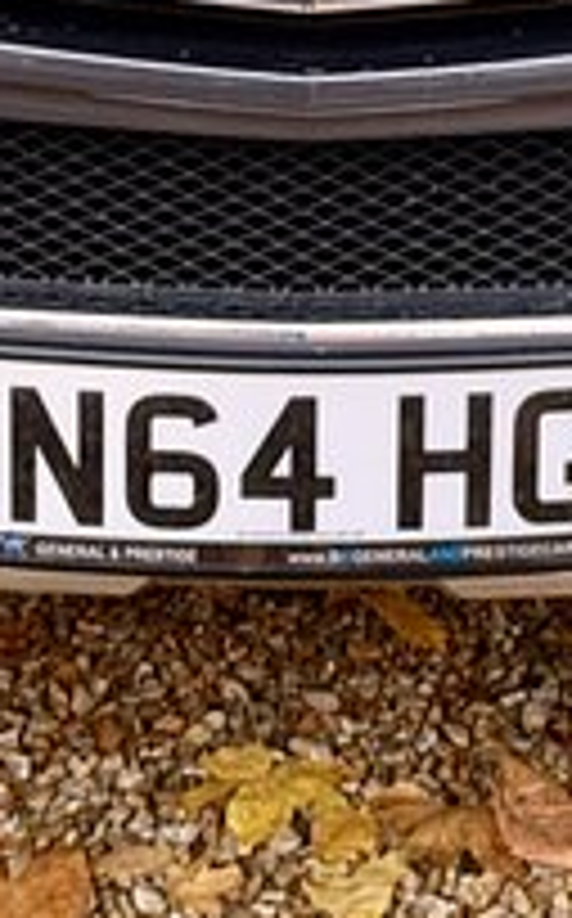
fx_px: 5003
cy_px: -292
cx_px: 311
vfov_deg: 10.3
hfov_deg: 6.5
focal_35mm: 200
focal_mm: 6.76
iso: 500
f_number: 1.78
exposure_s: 1/33
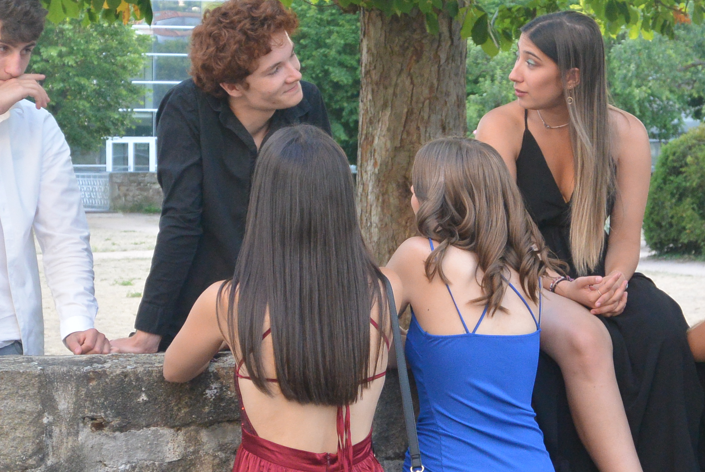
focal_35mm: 128
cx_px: 365
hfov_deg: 16.0
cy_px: 225
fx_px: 2510
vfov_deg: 10.7
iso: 560
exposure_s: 1/125
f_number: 5.6
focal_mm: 27.5
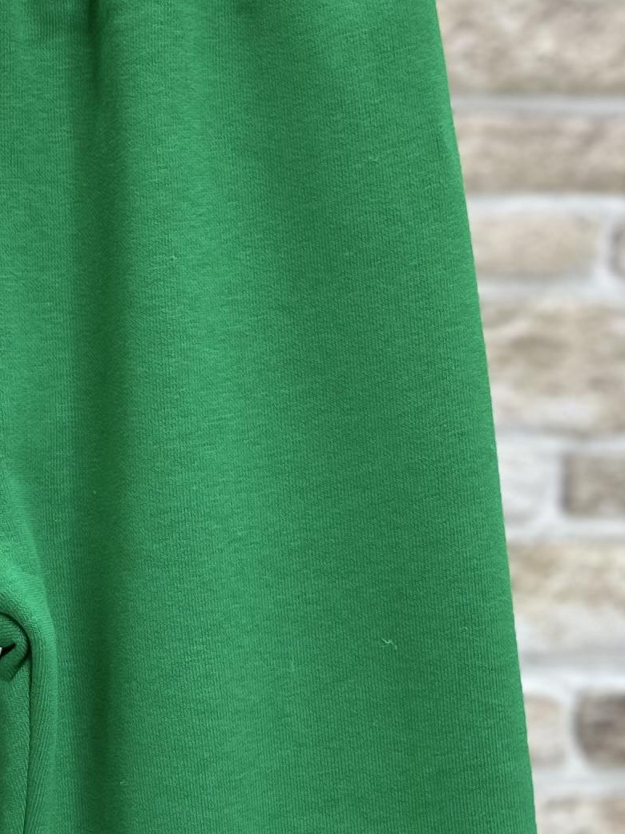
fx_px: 2240
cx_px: -21
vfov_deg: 20.7
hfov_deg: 15.5
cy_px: 715
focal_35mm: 93
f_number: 1.78
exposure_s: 1/100
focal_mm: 6.86
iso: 125
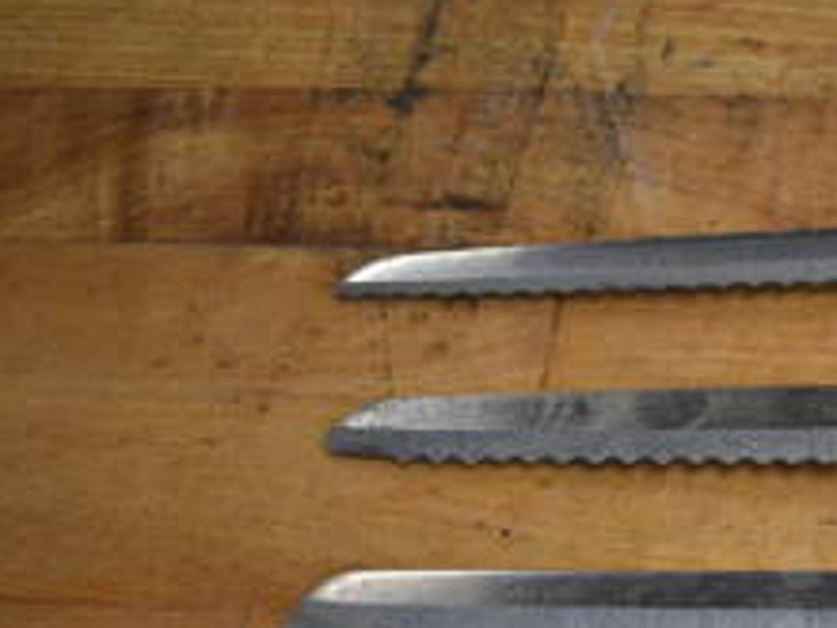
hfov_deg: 24.2
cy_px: 723
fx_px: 1741
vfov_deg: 19.4
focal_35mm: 72
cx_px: 1035
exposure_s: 1/160
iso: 800
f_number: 3.5
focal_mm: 18
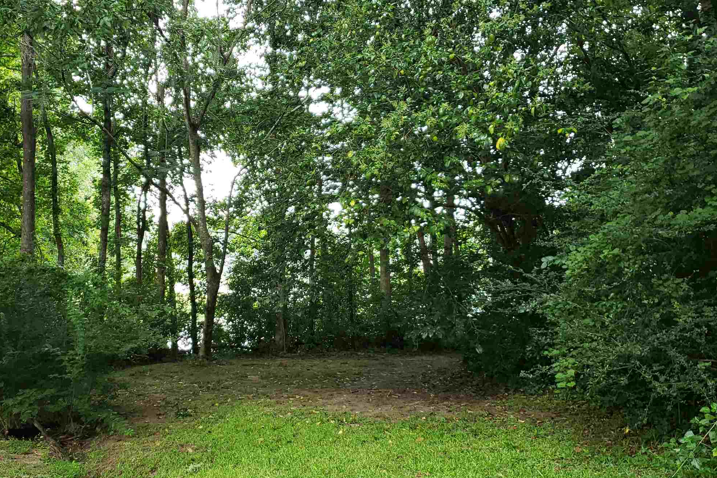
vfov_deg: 31.9
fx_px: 836
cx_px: 253
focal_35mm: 42
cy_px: 249
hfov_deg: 45.8
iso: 100
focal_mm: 4.3
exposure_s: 1/60
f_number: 1.5
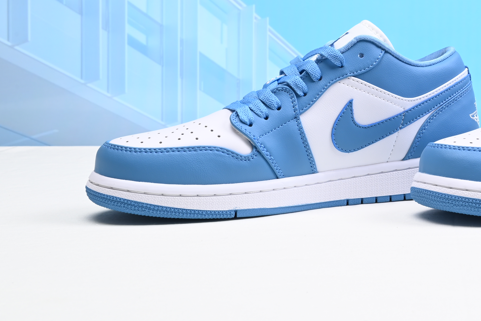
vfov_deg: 18.4
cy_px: 36
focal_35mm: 73
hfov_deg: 26.8
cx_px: 428
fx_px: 976
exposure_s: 1/2
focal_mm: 36
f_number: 16
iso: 100
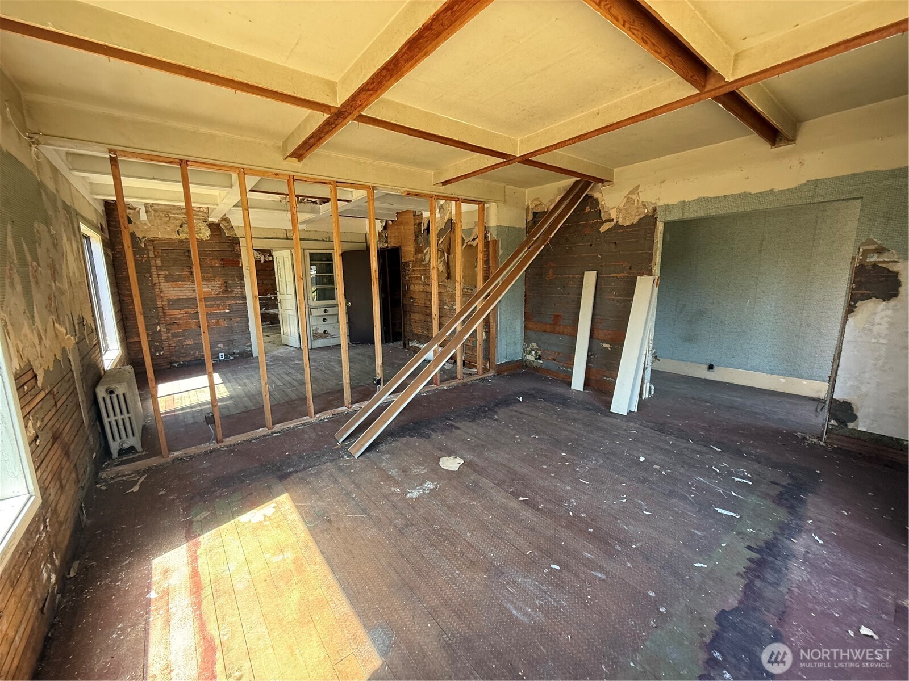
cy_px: 340
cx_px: 454
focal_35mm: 14
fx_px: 368
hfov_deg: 102.1
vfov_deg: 85.7
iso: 200
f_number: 2.2
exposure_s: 1/99
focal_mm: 2.22
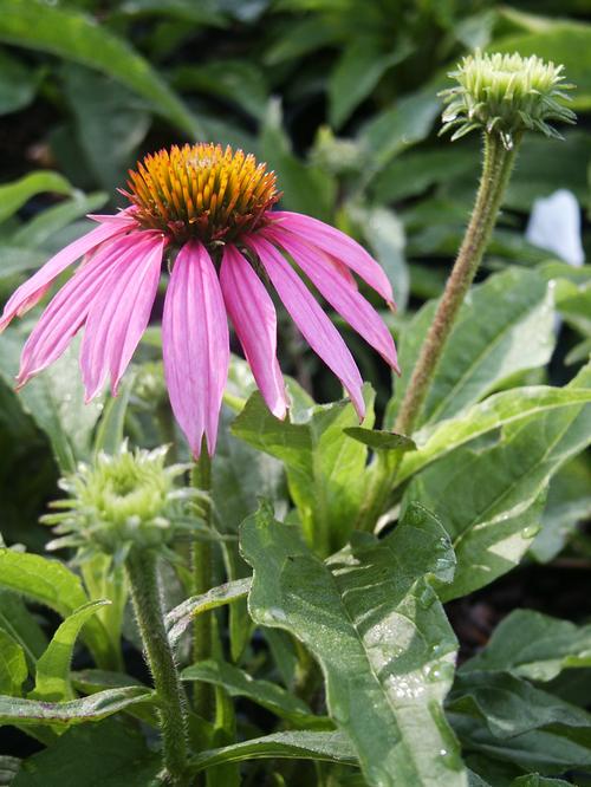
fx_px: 1774
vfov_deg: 25.0
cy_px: 394
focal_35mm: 78
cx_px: 296
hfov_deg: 18.9
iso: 64
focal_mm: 15.58
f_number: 3.6
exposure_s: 1/125
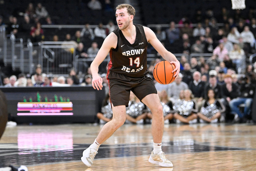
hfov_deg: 15.2
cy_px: 86
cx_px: 128
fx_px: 960
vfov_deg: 10.2
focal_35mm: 135
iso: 6400
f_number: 3.2
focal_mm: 135
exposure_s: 1/1600
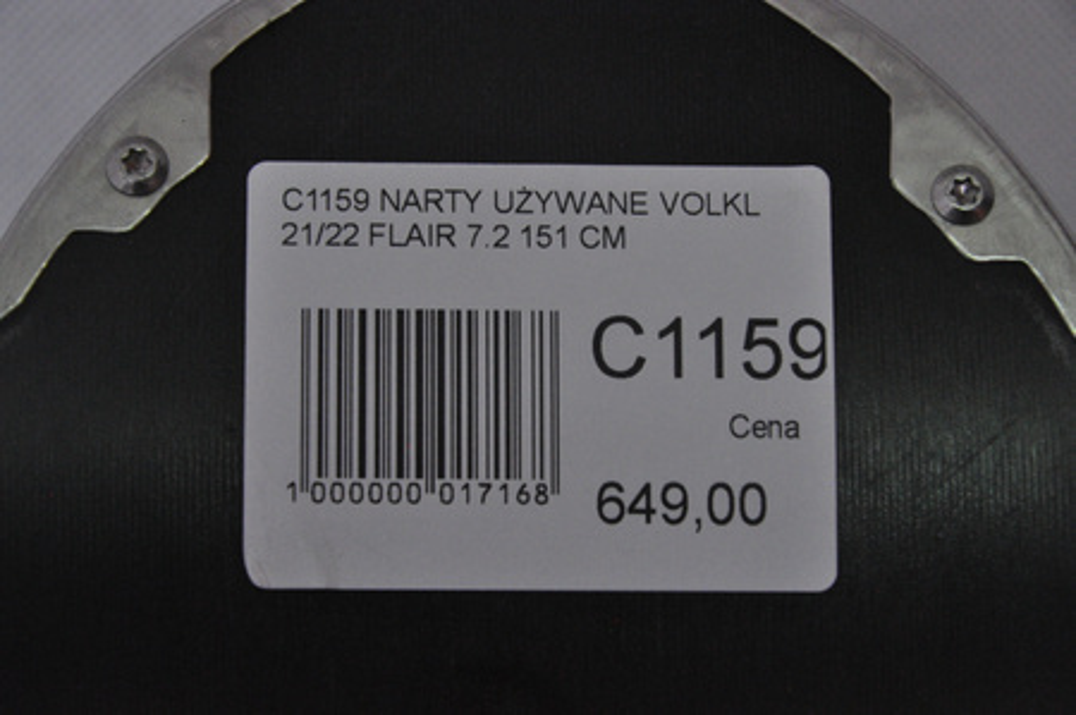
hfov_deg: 13.1
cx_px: 538
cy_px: 358
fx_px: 4702
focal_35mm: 158
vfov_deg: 8.7
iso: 3200
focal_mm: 105
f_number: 9.5
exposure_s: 1/125
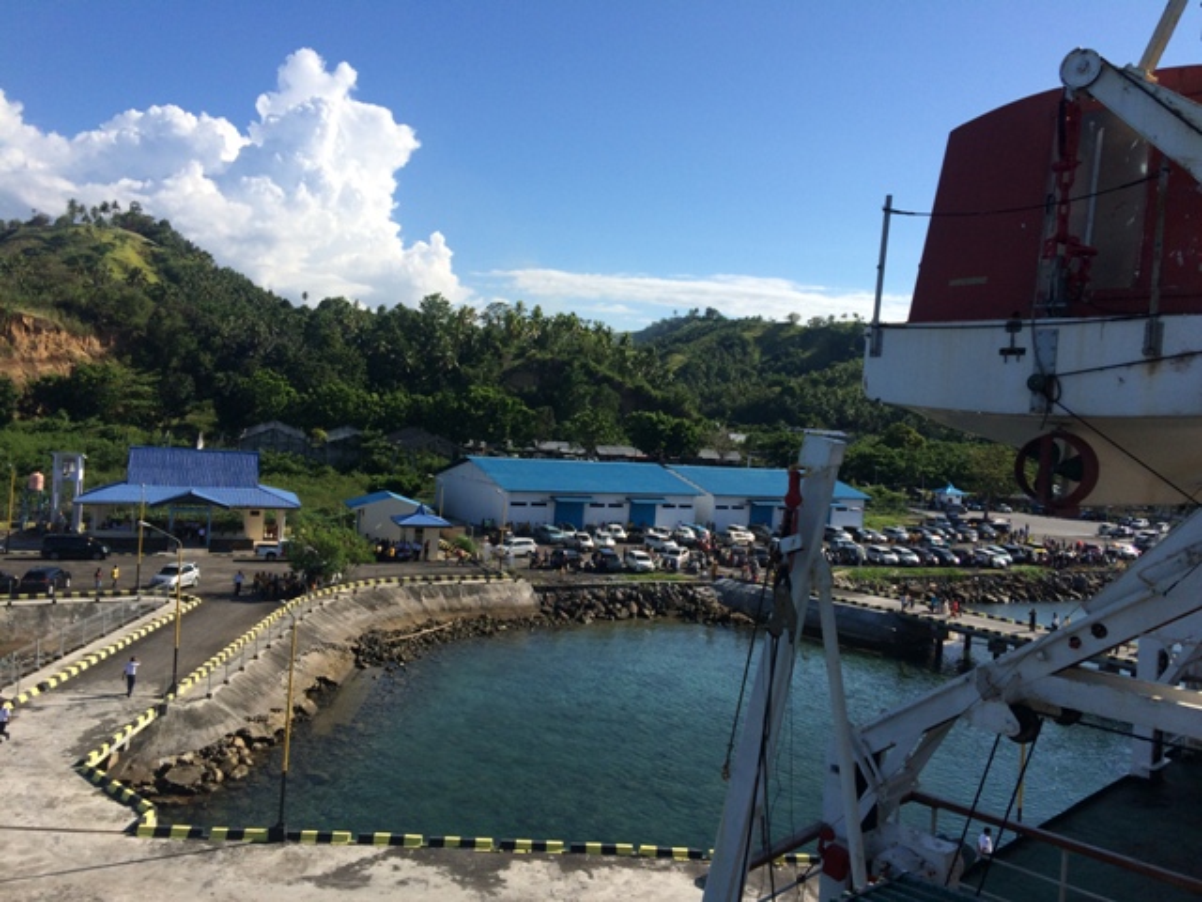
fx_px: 1007
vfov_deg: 48.2
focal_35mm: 29
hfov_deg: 61.7
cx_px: 601
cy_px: 451
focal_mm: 4.15
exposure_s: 1/2740
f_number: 2.2
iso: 32
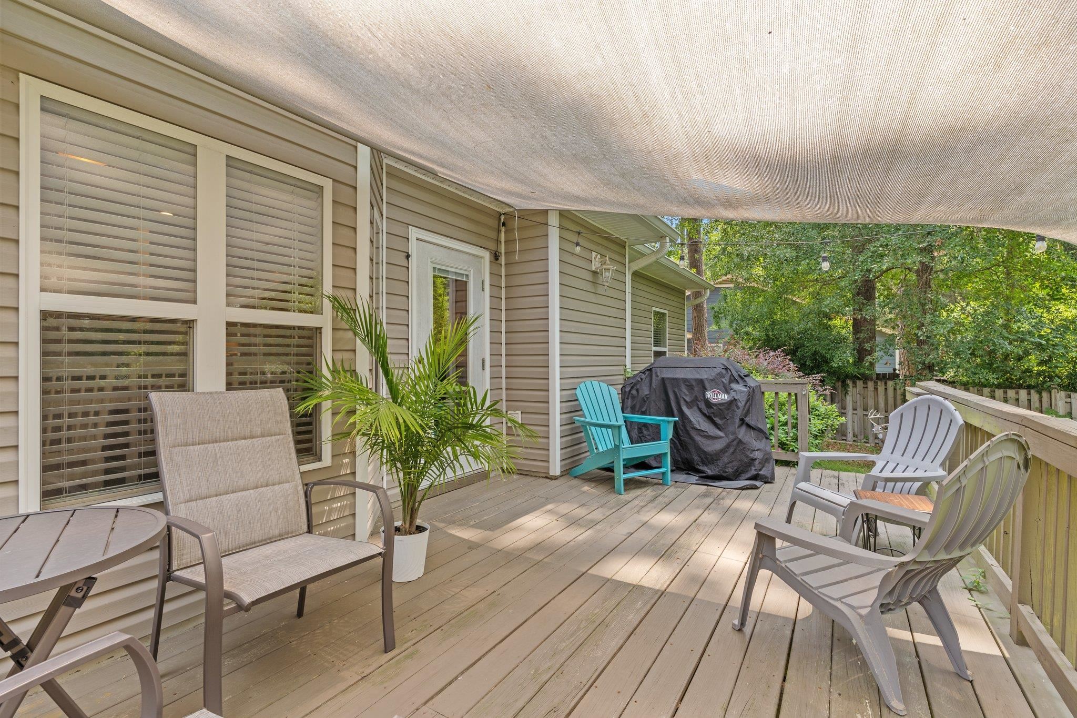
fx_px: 509
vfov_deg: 70.4
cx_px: 538
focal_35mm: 17
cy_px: 359
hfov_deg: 93.3
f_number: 9
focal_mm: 17
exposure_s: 1/2
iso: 100
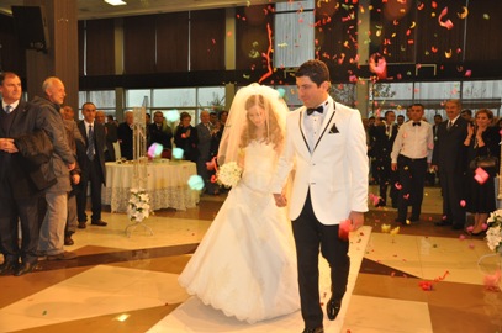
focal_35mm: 33
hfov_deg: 57.3
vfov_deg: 39.8
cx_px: 251
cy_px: 166
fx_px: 459
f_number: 3.8
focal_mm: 22
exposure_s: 1/60
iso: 800
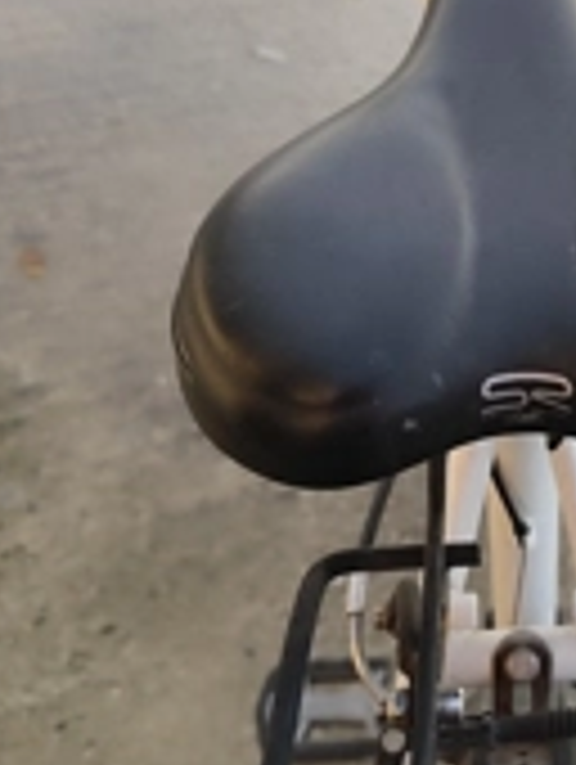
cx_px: 648
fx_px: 1195
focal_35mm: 54
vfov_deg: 34.9
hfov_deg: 25.0
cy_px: 207
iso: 64
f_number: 1.65
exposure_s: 1/100
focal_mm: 6.19
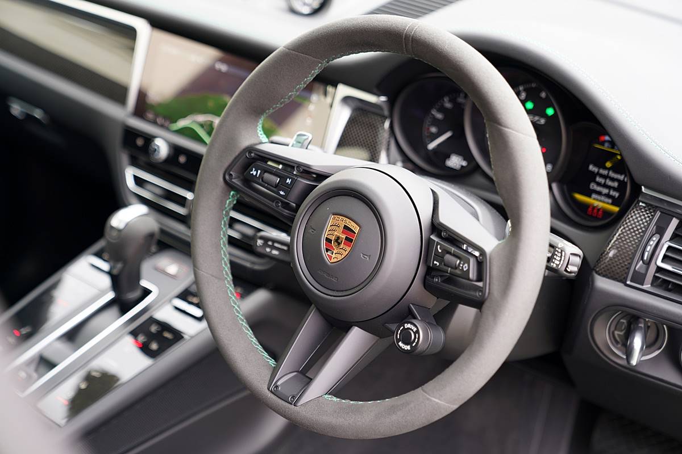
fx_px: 1156
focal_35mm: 61
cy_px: 227
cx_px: 341
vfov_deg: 22.3
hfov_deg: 32.9
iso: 100
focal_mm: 61
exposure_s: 1/50
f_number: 2.8
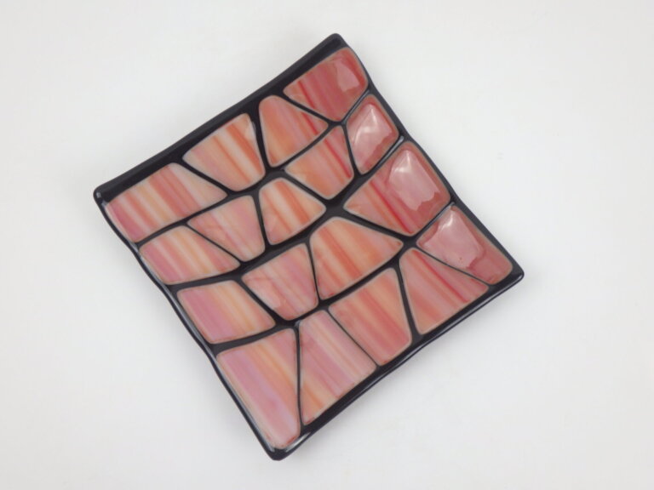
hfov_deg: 44.8
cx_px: 327
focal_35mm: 42
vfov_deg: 34.3
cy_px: 245
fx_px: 794
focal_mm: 7.5
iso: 125
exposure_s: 1/30
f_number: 4.2
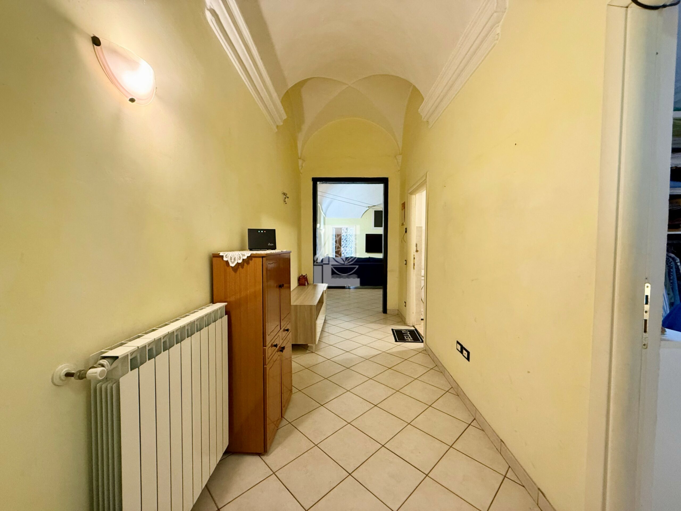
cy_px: 256
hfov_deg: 102.1
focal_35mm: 14
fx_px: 275
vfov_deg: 85.7
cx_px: 340
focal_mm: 2.22
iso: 400
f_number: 2.2
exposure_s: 1/50
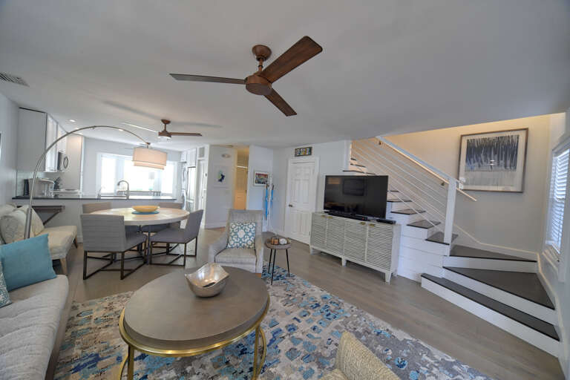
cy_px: 190
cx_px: 285
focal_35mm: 12
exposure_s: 1/15
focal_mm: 12
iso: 1250
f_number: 10
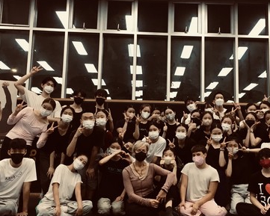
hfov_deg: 39.3
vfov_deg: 32.1
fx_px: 376
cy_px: 111
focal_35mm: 47
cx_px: 164
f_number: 2.2
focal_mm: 4.15
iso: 32
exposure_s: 1/30
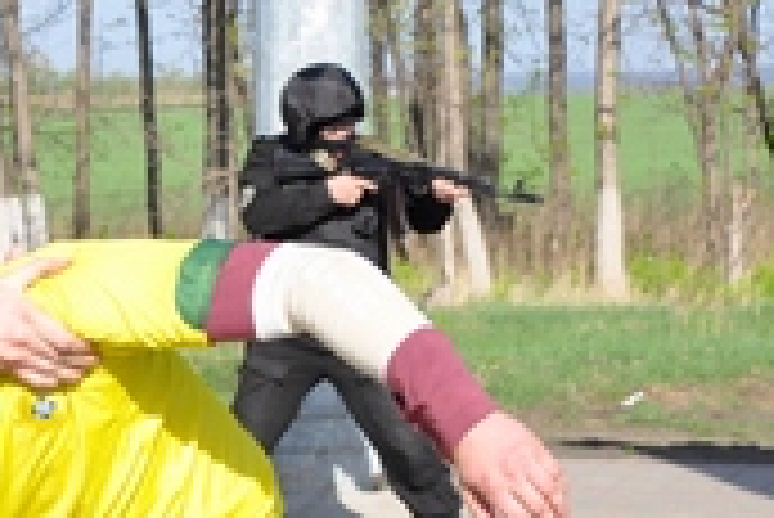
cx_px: -14
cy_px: 477
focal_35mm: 216
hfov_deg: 9.5
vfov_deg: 6.4
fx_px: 4648
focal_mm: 62
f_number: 11
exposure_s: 1/2000
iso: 1250
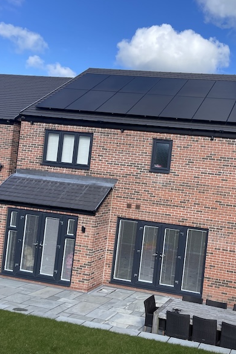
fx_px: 364
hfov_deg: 34.1
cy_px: 174
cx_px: 210
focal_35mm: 37
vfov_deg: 51.9
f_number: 1.6
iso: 32
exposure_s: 1/1825
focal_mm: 4.2
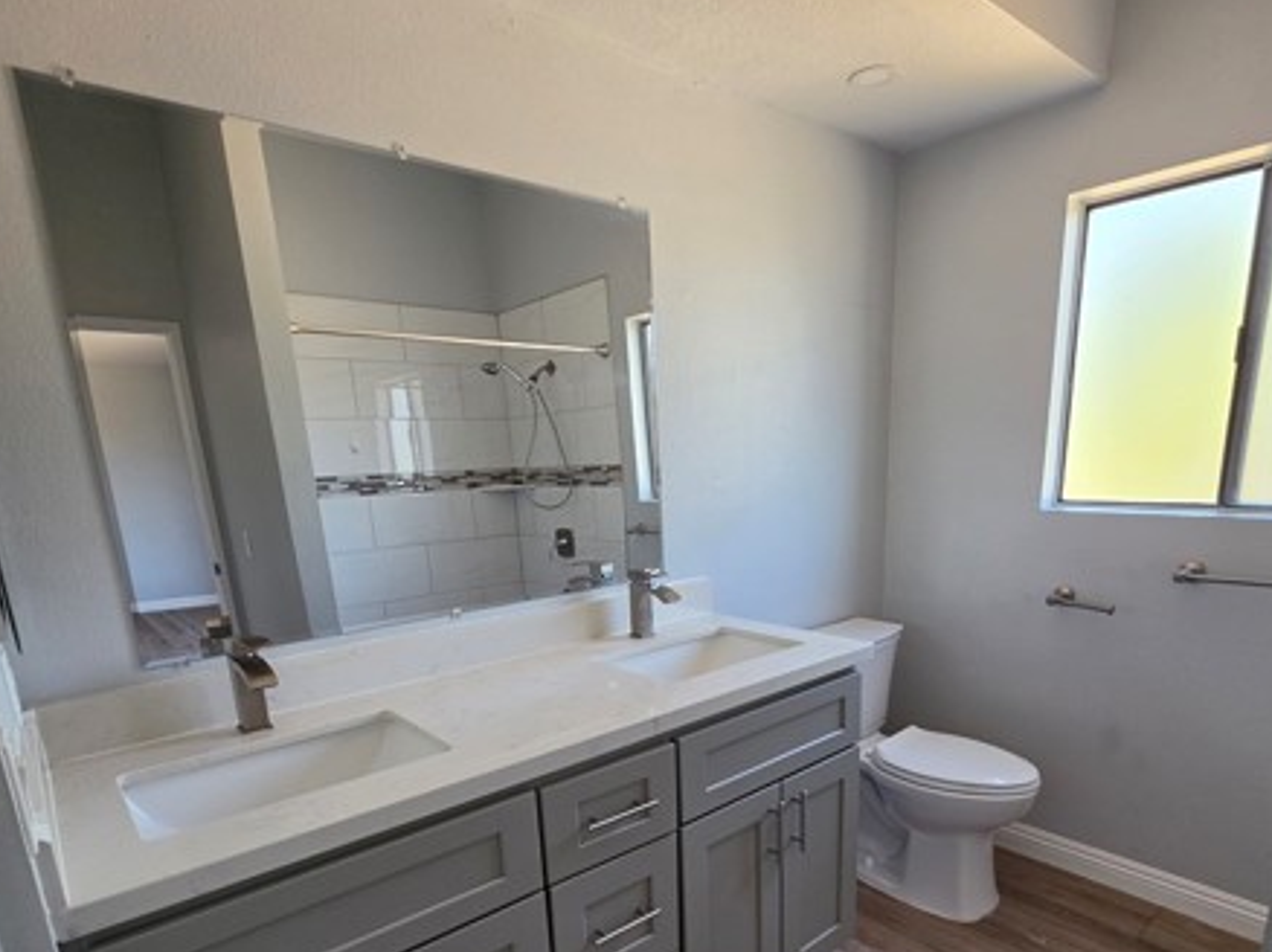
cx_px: 651
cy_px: 662
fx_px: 698
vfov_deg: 66.1
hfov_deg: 84.7
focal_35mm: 19
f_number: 1.9
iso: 100
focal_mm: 2.2
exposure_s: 1/120
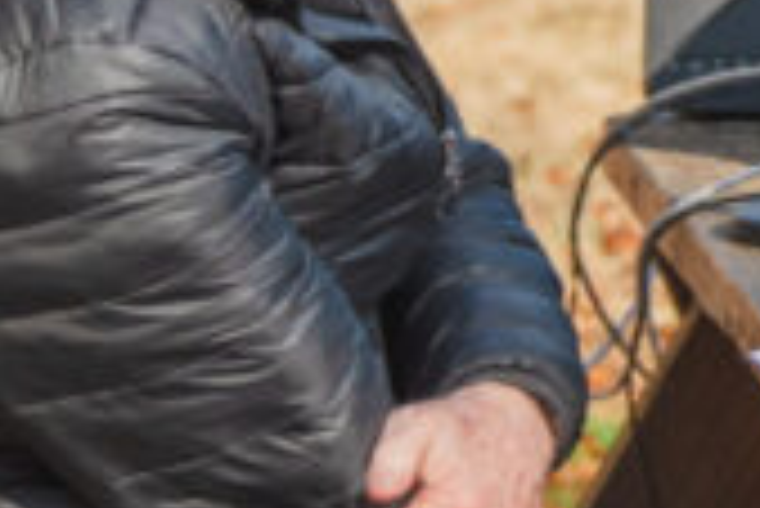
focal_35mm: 346
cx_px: 1722
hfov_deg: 5.8
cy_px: -79
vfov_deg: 4.0
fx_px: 7311
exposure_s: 1/2000
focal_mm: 38
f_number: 2.8
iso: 125
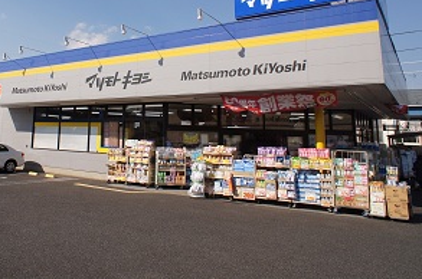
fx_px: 480
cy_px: 68
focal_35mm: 41
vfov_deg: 31.9
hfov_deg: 46.7
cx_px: 137
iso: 200
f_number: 8
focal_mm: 16
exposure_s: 1/640
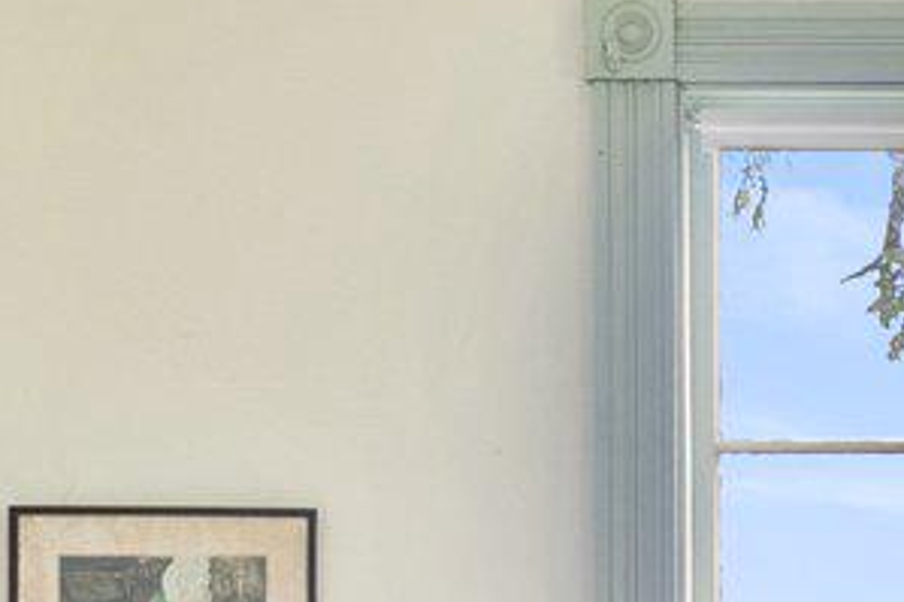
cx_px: 1058
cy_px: 1196
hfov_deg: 8.5
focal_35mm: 240
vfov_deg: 5.6
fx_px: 6023
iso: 640
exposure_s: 1.3
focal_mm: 35
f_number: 10
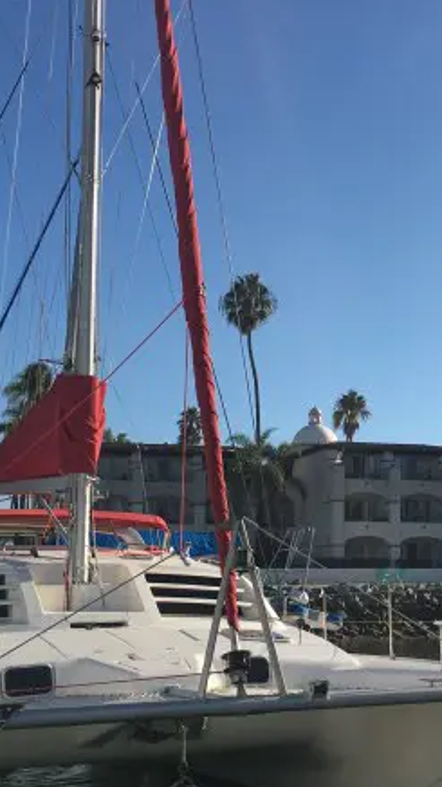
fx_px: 1209
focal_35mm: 58
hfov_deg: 20.3
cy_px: 394
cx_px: 388
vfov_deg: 36.0
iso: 25
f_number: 2.2
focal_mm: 4.15
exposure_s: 1/2198
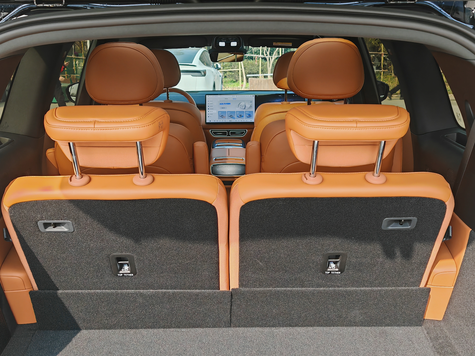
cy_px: 178
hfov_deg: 44.8
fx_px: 576
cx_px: 238
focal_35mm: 42
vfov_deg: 34.3
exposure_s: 1/330
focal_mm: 7.62
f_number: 1.6
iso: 50
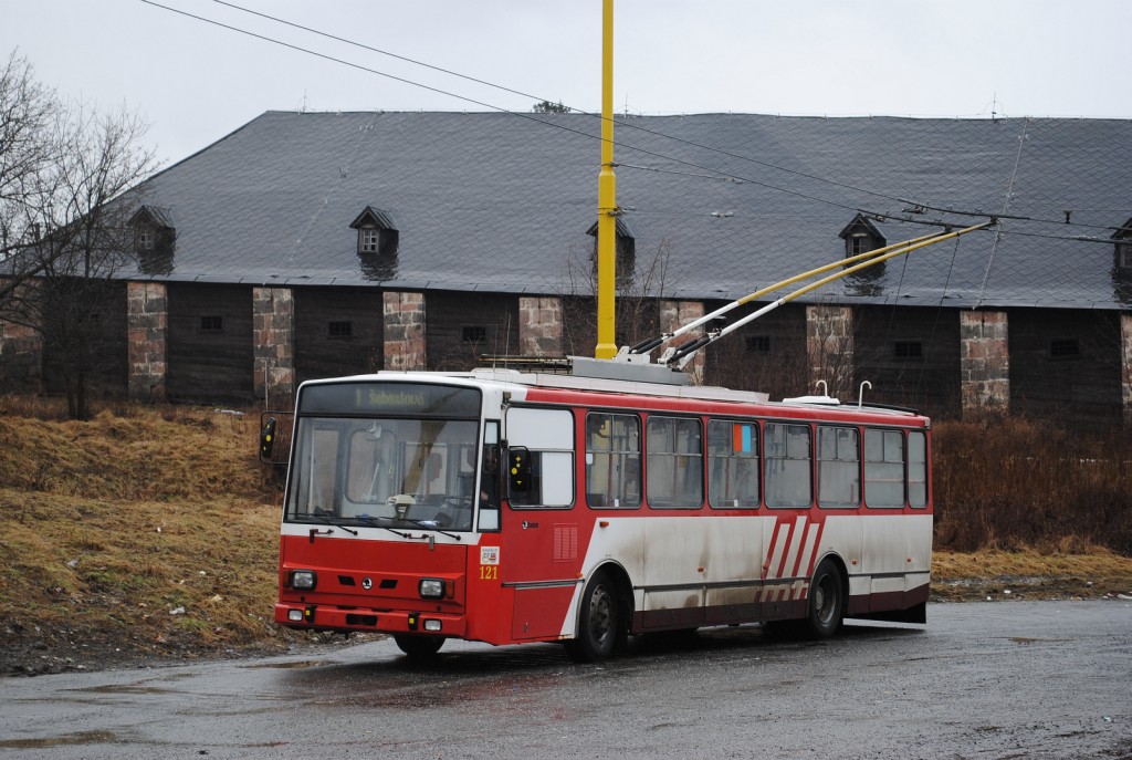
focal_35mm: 82
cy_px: 380
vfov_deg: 16.6
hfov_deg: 24.6
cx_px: 566
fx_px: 2599
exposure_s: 1/125
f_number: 5.6
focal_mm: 55
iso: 125
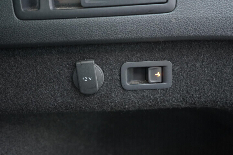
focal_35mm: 36
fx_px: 233
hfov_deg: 53.1
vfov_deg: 36.9
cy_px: 78
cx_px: 116
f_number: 2.8
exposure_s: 1/40
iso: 2000
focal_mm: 24
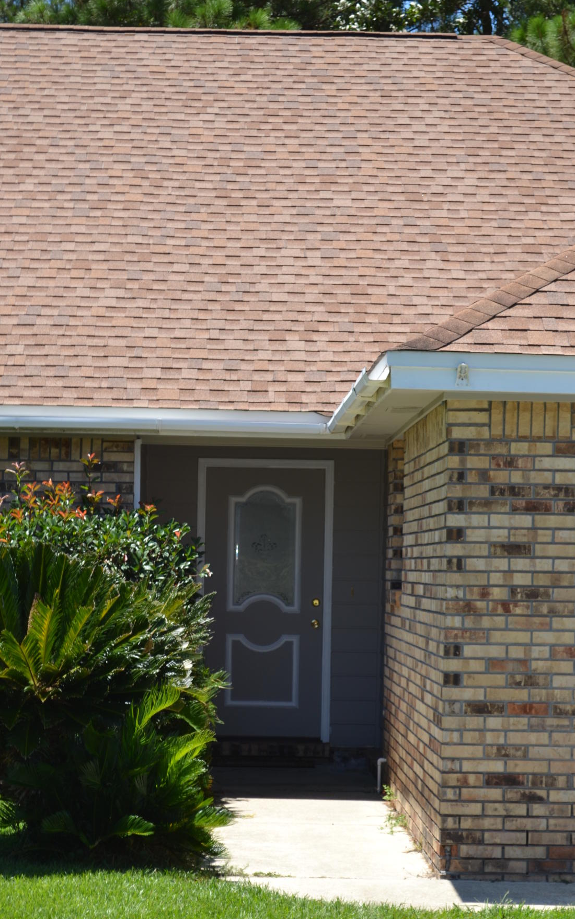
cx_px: 252
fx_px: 2395
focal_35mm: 96
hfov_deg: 13.7
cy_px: 487
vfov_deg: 21.7
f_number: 7.1
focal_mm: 55
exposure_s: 1/200
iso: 100
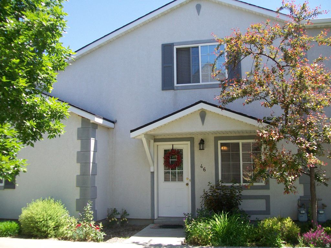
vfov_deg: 39.7
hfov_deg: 51.4
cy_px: 124
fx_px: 344
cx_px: 166
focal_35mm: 36
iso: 64
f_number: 2.7
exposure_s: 1/400
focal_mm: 6
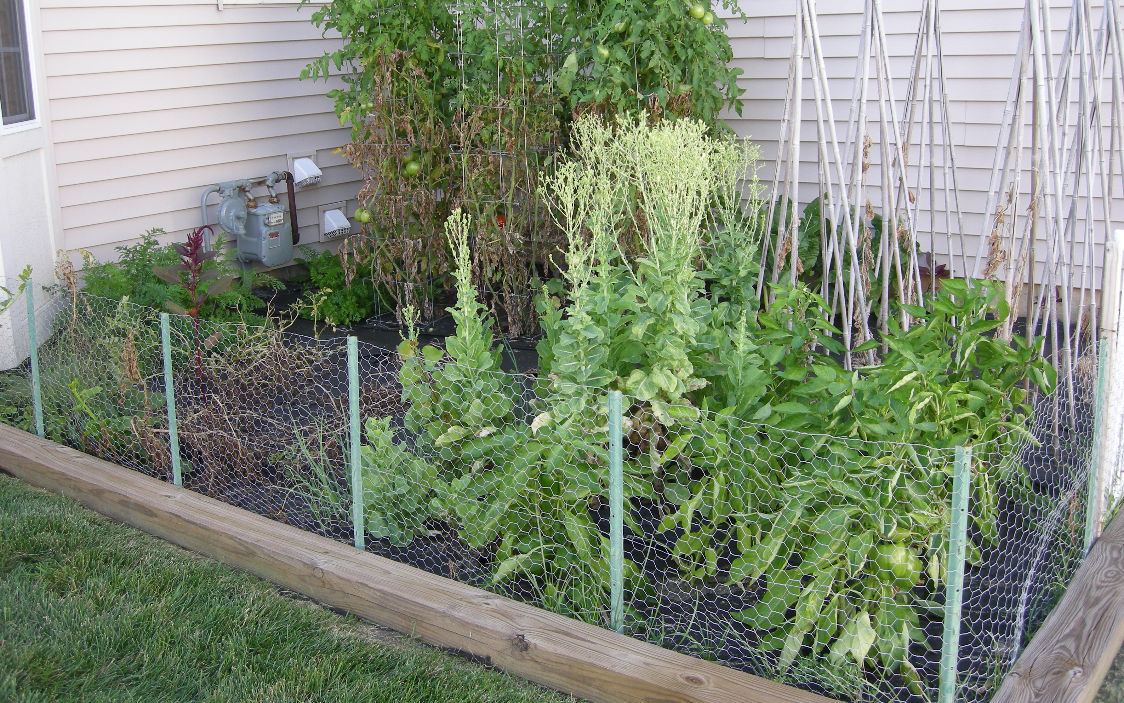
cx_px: 571
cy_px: 309
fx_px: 1195
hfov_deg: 50.4
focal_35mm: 39
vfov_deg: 32.7
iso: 64
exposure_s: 1/61.3
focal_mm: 7.5
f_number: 3
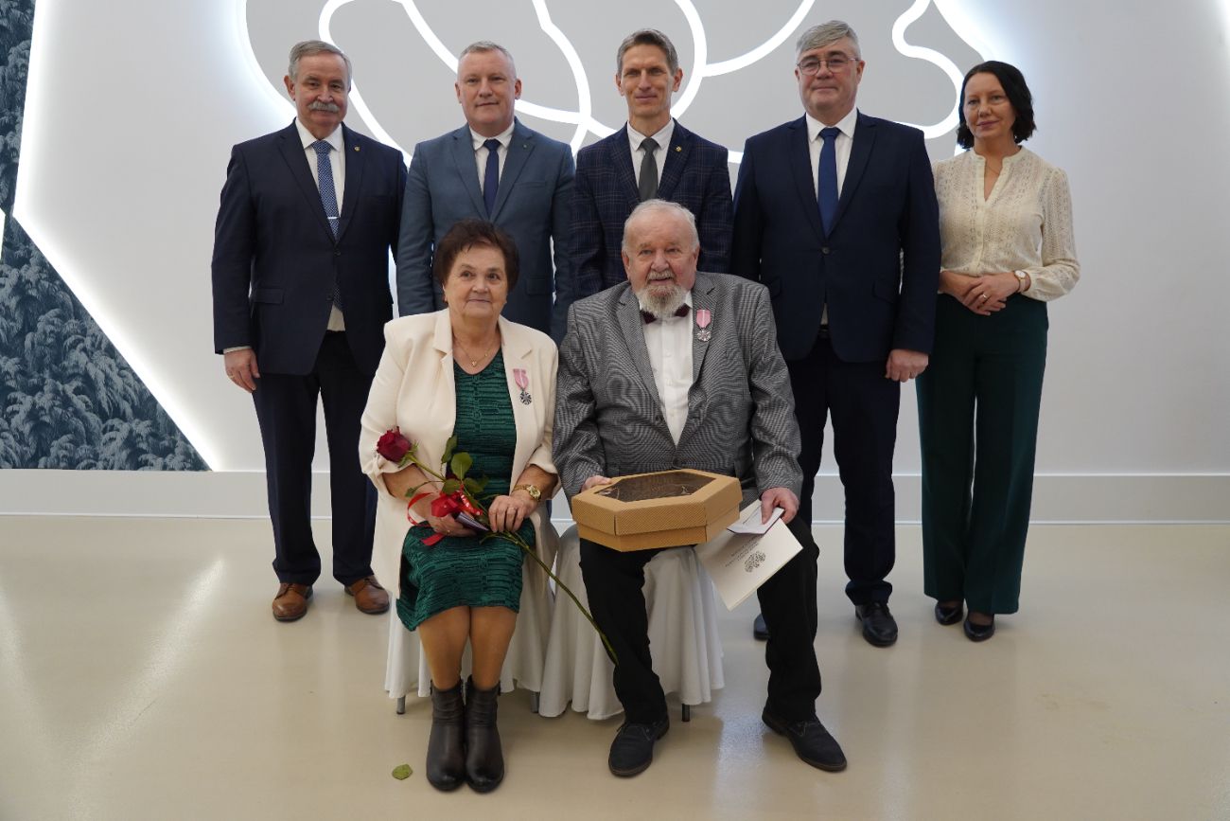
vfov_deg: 41.1
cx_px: 615
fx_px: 1093
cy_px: 410
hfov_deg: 58.7
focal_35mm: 32
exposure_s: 1/125
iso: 1250
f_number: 4
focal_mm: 32
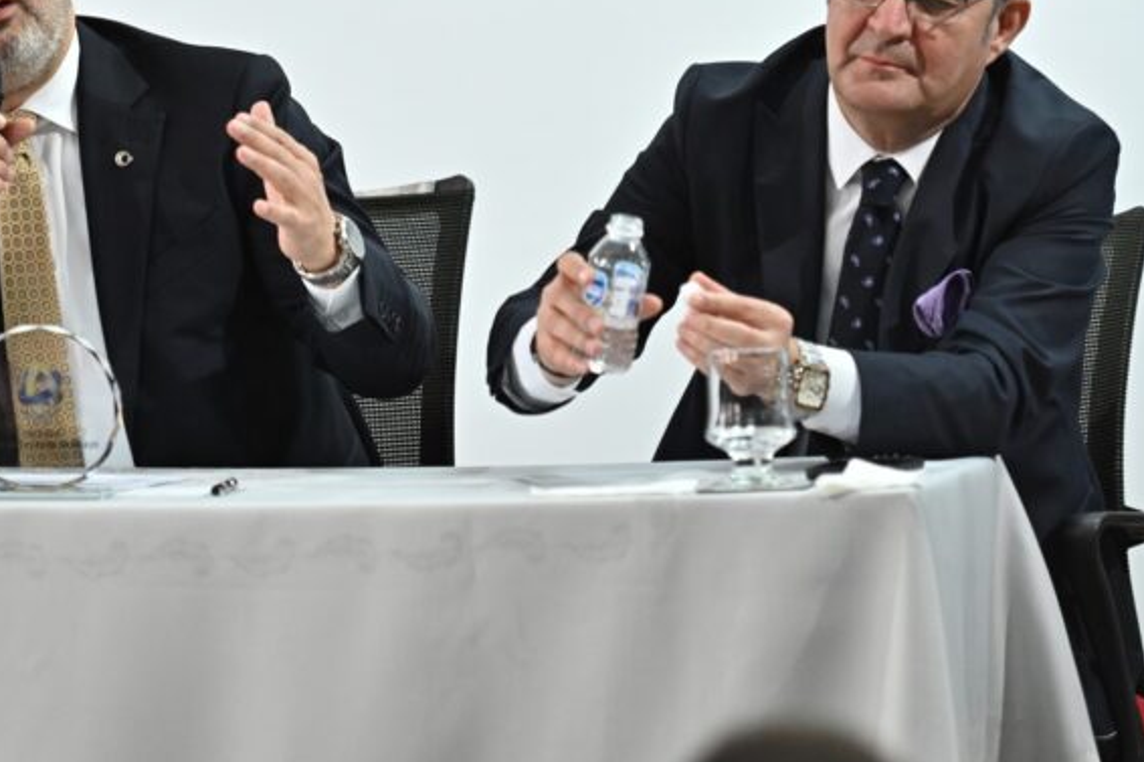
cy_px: 180
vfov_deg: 5.8
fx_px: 7465
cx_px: 182
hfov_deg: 8.7
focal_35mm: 235
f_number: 3.5
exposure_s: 1/160
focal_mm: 130
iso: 1600
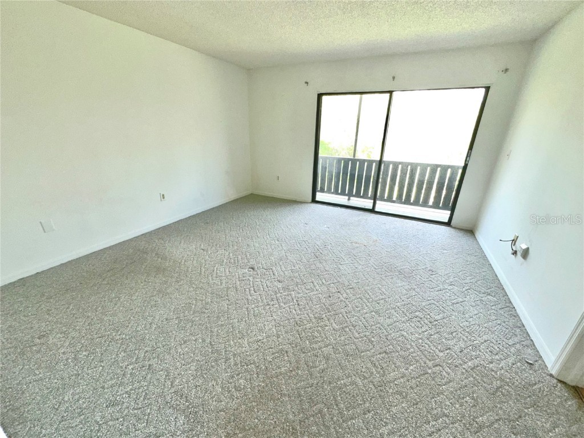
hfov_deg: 102.1
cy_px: 219
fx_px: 236
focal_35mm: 14
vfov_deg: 85.7
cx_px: 292
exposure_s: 1/121
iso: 125
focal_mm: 2.2
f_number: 2.2
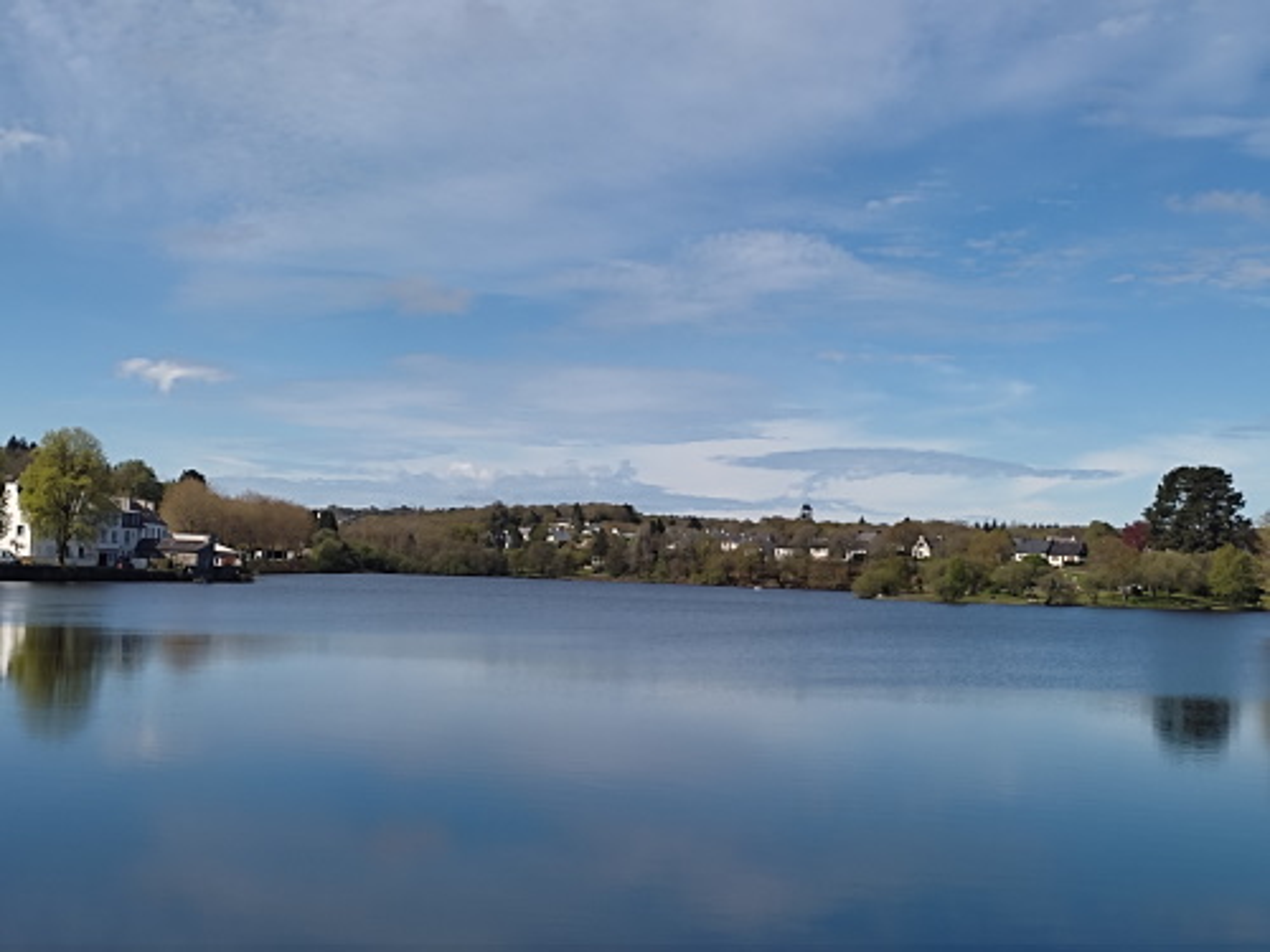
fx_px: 954
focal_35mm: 26
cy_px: 476
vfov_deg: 53.1
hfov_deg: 67.3
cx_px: 635
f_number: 1.79
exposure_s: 1/1637
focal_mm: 4.74
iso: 100
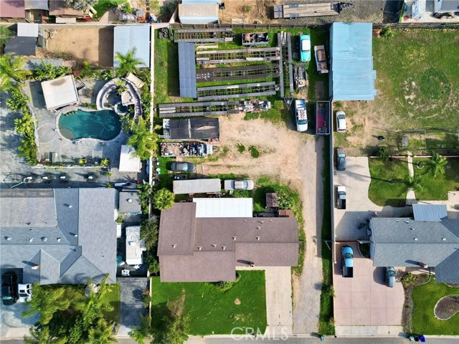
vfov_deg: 56.8
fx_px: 318
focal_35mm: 24
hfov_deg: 71.6
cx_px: 230
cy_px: 172
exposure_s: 1/1250
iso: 120
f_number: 1.7
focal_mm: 6.72
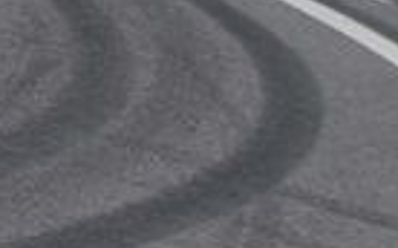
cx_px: -311
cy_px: -274
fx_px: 2926
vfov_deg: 4.8
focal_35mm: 270
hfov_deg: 7.6
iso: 100
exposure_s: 1/250
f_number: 8
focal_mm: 38
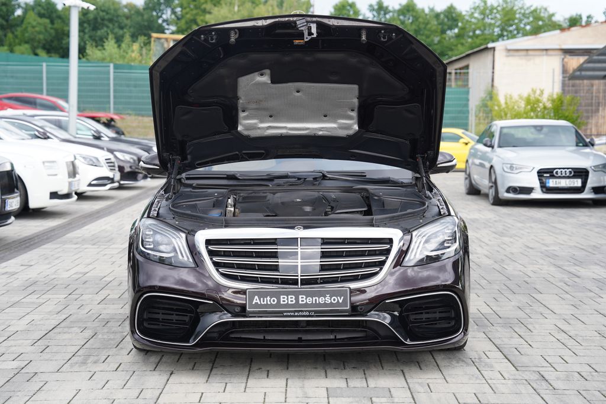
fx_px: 1128
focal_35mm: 67
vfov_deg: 20.3
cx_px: 303
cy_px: 202
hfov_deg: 30.1
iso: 100
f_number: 4
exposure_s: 1/80
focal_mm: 67
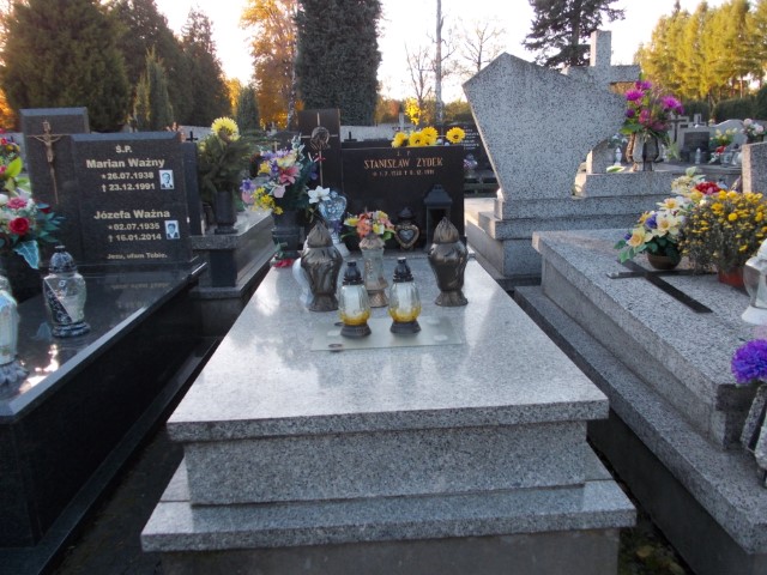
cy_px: 288
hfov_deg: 63.4
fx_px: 620
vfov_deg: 49.7
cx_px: 384
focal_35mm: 28
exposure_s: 1/160
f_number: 2.7
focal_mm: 4
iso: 80
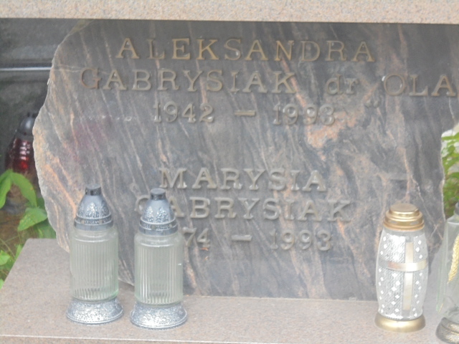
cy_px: 172
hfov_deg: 18.4
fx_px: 1419
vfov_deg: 13.8
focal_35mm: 107
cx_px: 230
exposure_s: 1/20
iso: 400
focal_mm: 19.2
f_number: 5.1
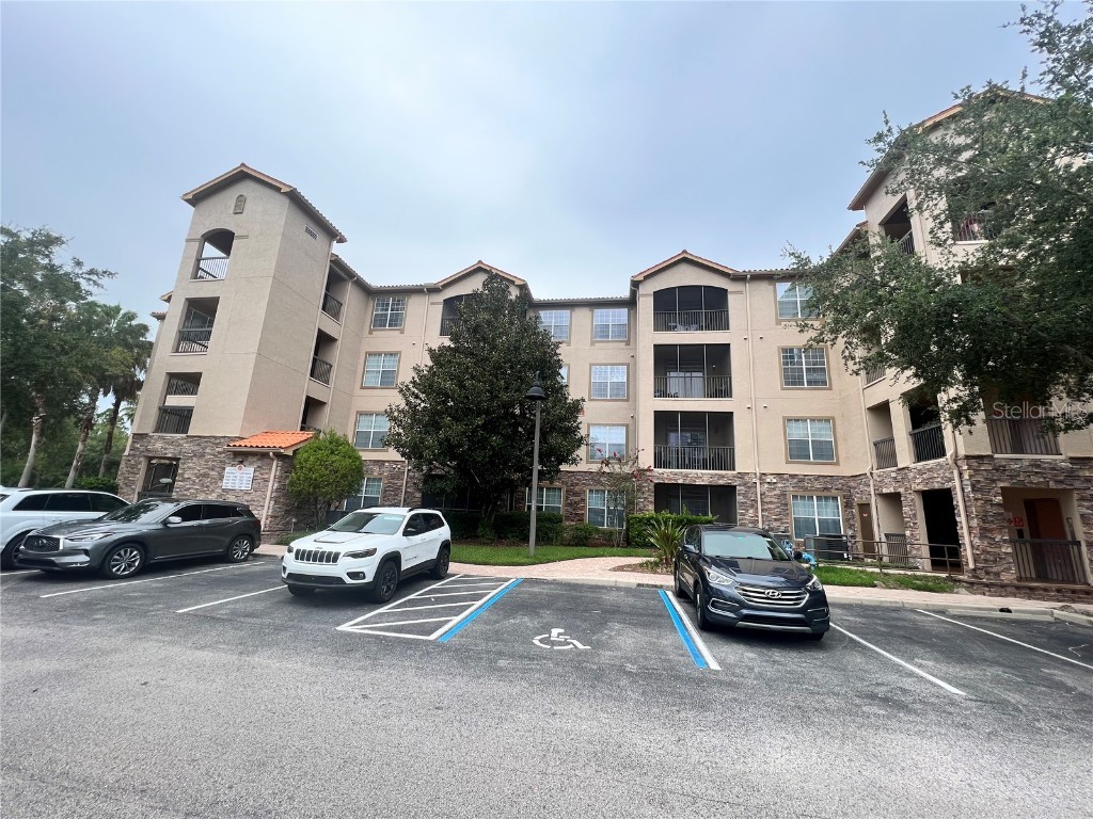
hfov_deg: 106.2
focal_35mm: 13
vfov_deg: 89.9
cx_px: 546
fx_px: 410
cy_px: 410
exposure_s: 1/550
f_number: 1.8
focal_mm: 1.57
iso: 32
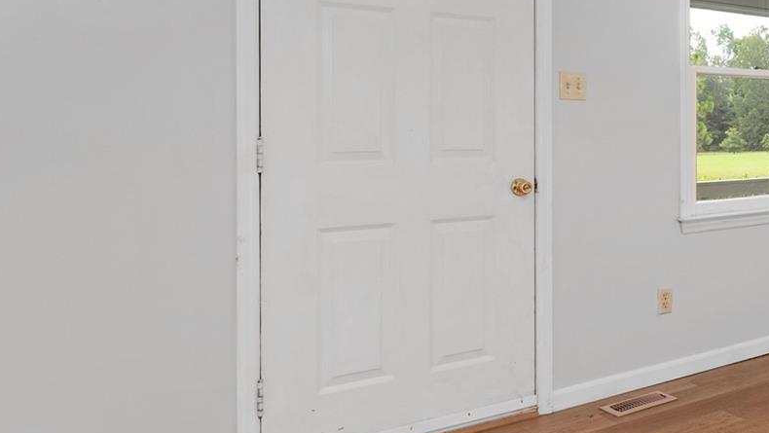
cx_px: 804
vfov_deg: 31.0
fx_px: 775
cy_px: 154
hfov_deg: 43.5
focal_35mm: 38
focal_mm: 14
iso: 320
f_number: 6.3
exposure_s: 1/100
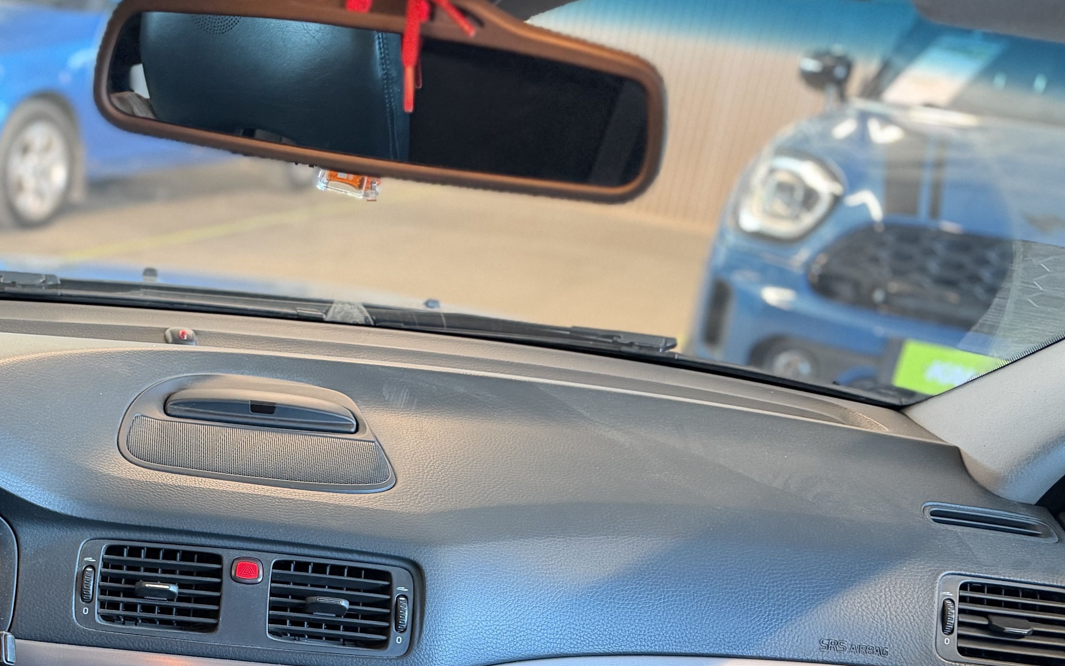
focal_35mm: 48
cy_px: 661
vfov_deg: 25.6
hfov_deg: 39.6
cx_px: 163
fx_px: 1393
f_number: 1.78
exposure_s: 1/60
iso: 500
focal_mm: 6.76
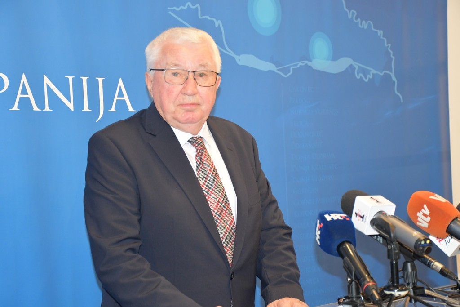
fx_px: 920
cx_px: 230
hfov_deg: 28.1
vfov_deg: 18.9
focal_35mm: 72
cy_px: 154
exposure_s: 1/60
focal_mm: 48
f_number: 4.5
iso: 1800
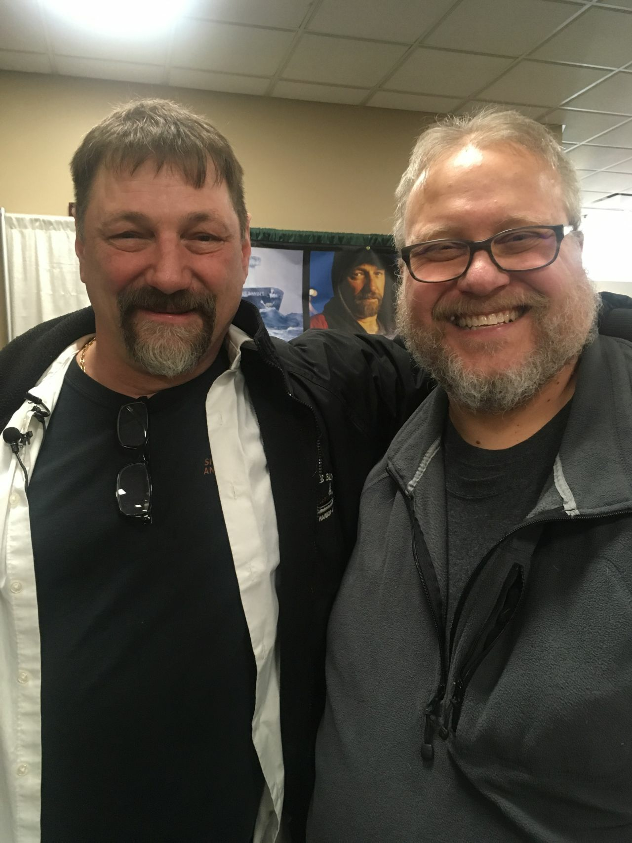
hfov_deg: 48.2
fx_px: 706
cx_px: 316
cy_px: 422
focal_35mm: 29
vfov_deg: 61.7
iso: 160
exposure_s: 1/30
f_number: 2.2
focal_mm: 4.15
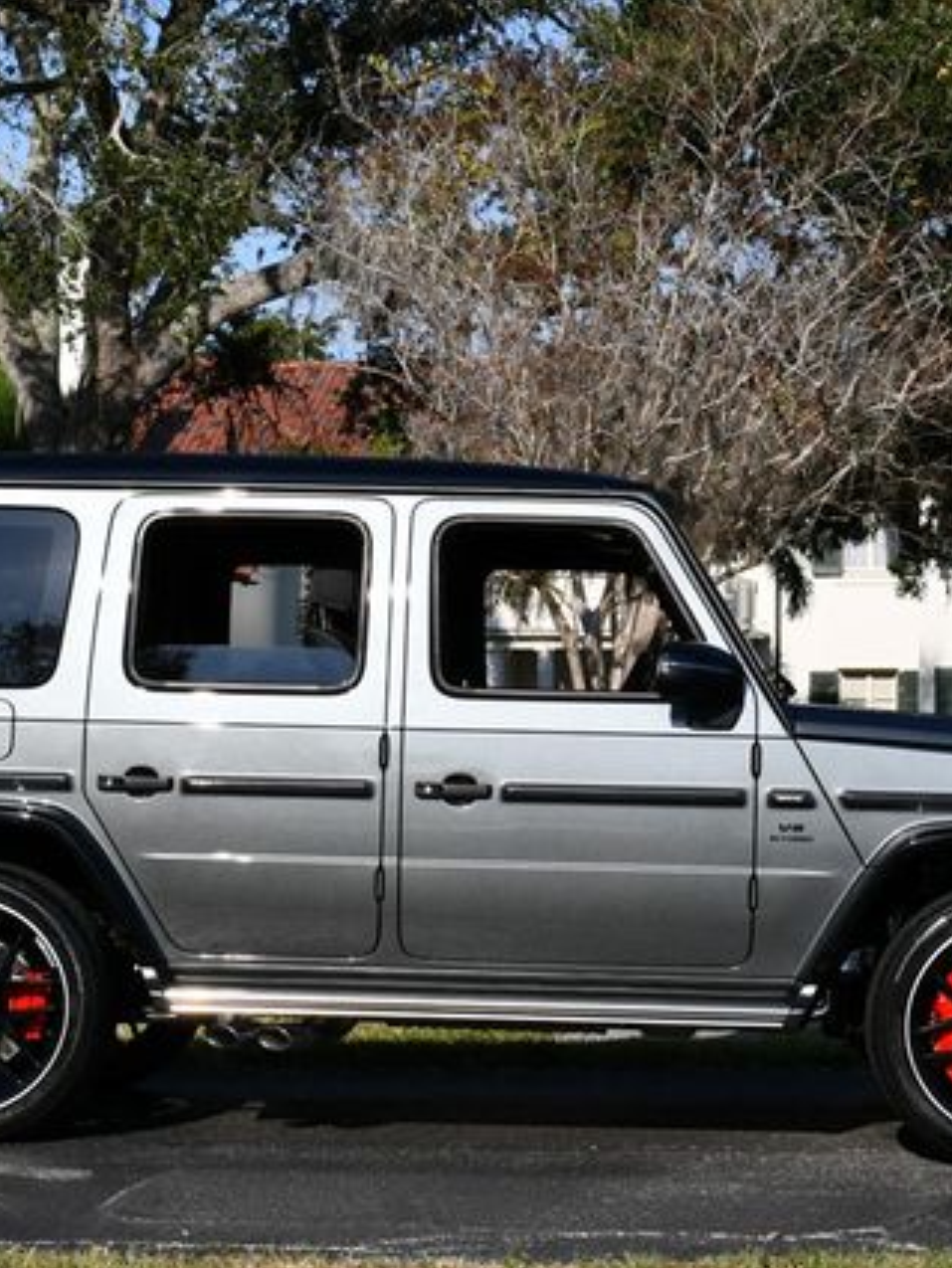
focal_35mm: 87
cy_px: 635
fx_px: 3189
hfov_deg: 17.0
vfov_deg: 22.5
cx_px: 504
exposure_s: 1/320
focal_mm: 30
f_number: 9
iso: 100
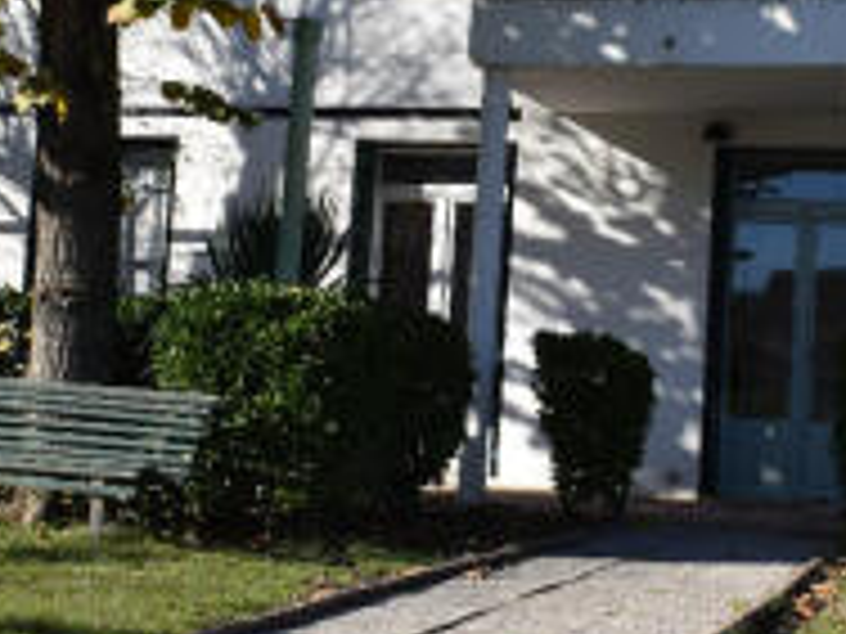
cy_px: 227
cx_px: 567
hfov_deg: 26.5
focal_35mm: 73
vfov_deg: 20.1
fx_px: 1784
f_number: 8
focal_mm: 20
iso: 100
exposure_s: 1/200
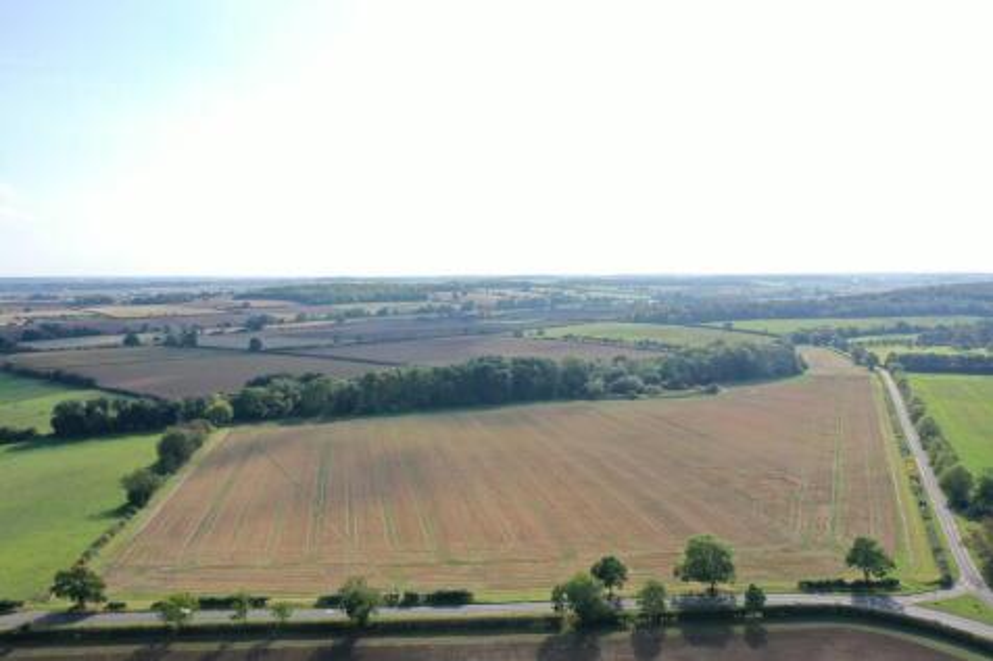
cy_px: 330
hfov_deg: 65.5
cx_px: 496
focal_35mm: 28
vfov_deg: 46.4
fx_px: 772
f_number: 5.6
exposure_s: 1/320
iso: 100
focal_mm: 10.26
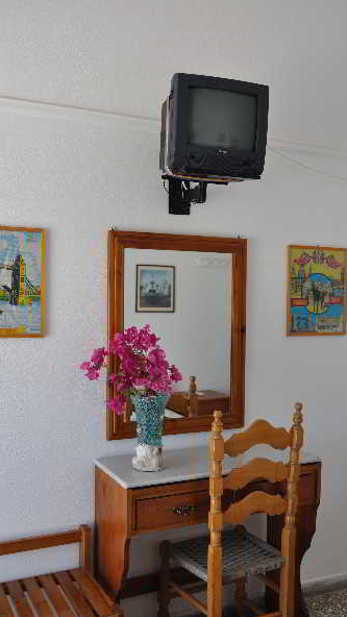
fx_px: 573
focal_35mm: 35
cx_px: 157
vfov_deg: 56.6
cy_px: 311
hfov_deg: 33.7
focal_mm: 22
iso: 200
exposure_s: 1/100
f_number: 5
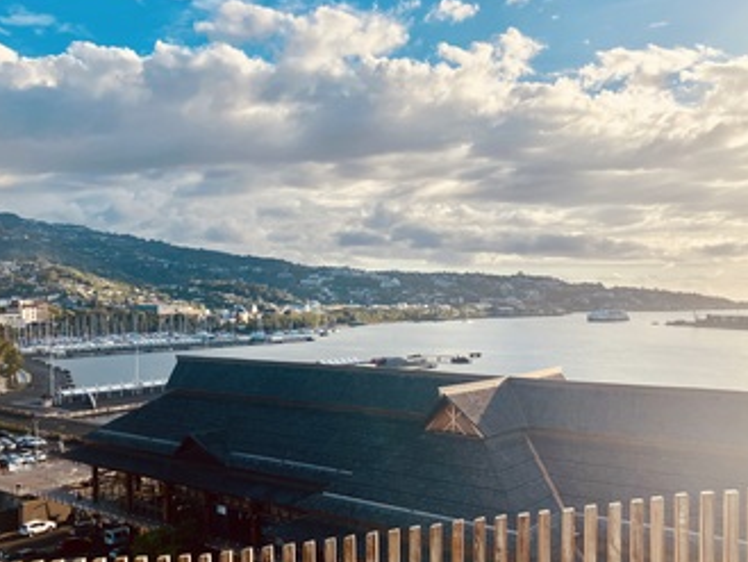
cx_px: 371
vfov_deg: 41.7
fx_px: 735
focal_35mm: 34
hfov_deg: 53.9
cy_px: 323
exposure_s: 1/1869
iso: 32
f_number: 1.8
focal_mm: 3.99
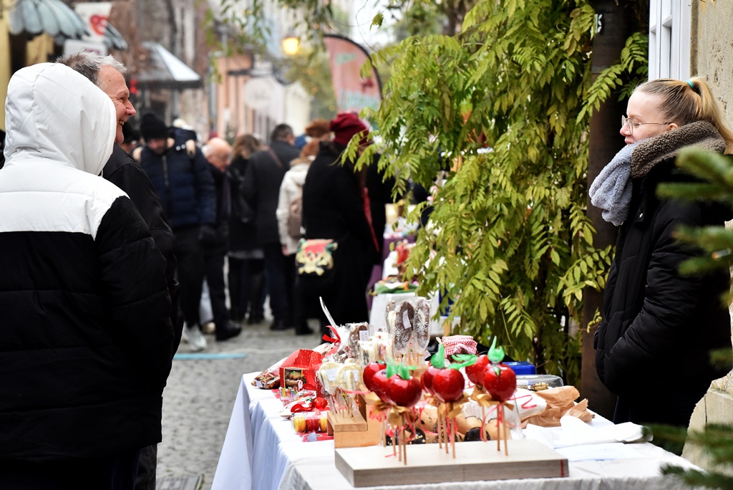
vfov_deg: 8.6
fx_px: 3259
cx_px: 366
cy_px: 245
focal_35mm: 160
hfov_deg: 12.8
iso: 2500
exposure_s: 1/320
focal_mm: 160
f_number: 8
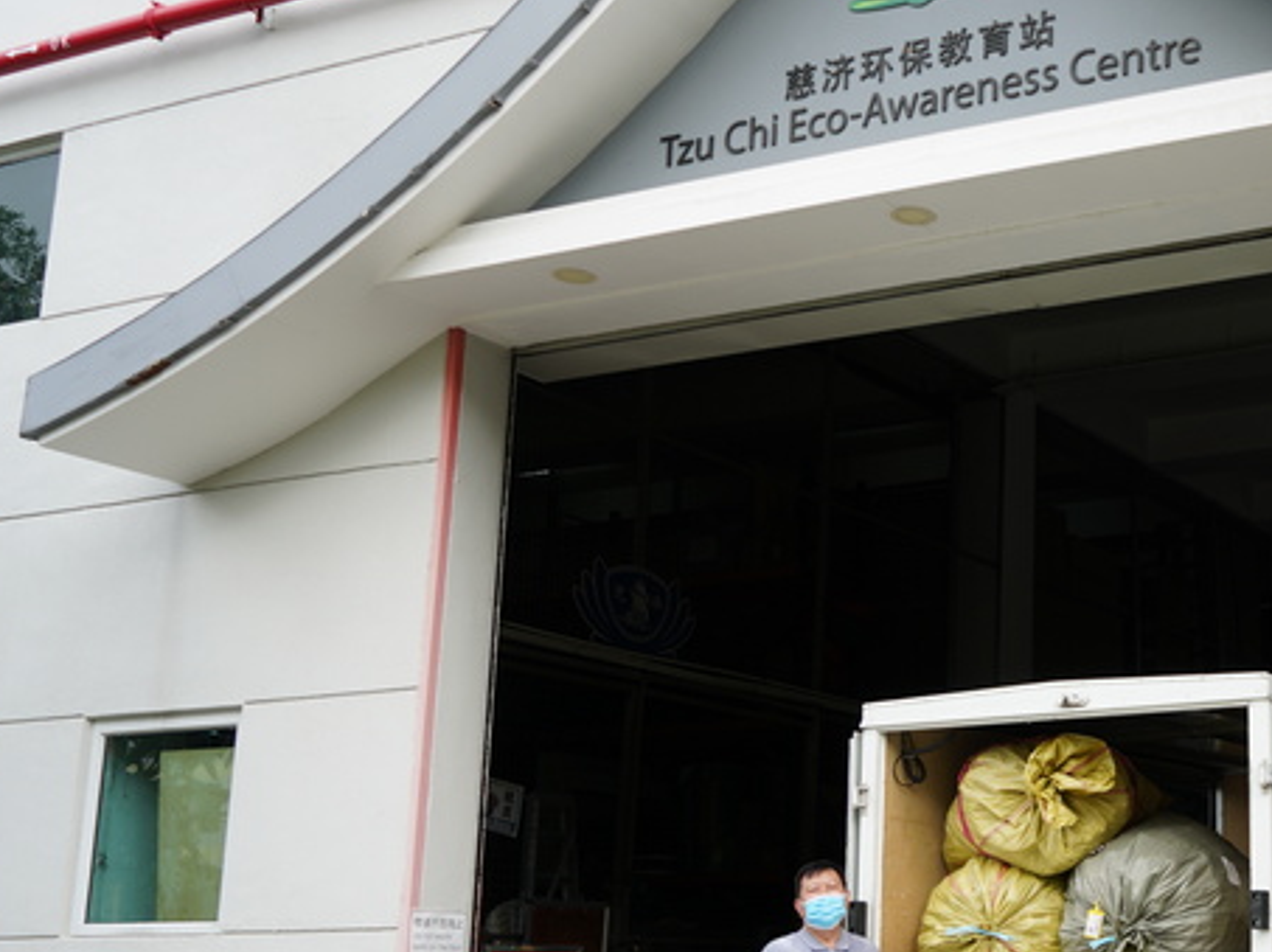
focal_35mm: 51
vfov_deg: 28.5
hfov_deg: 34.2
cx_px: 1272
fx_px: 1873
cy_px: 566
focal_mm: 24
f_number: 4.5
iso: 100
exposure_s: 1/200
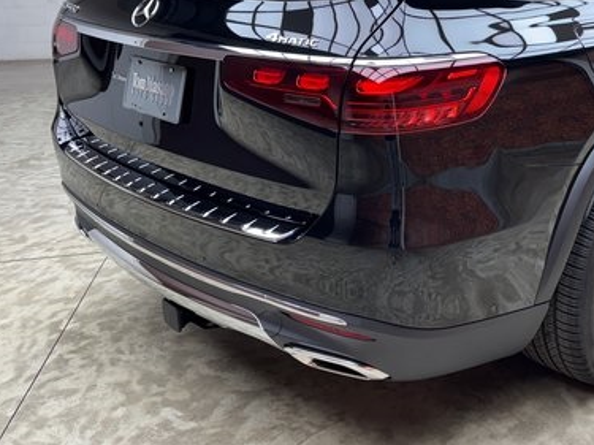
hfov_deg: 43.7
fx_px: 703
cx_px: 472
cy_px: 143
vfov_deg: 34.7
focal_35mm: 41
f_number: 1.78
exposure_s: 1/120
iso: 100
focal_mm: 6.76
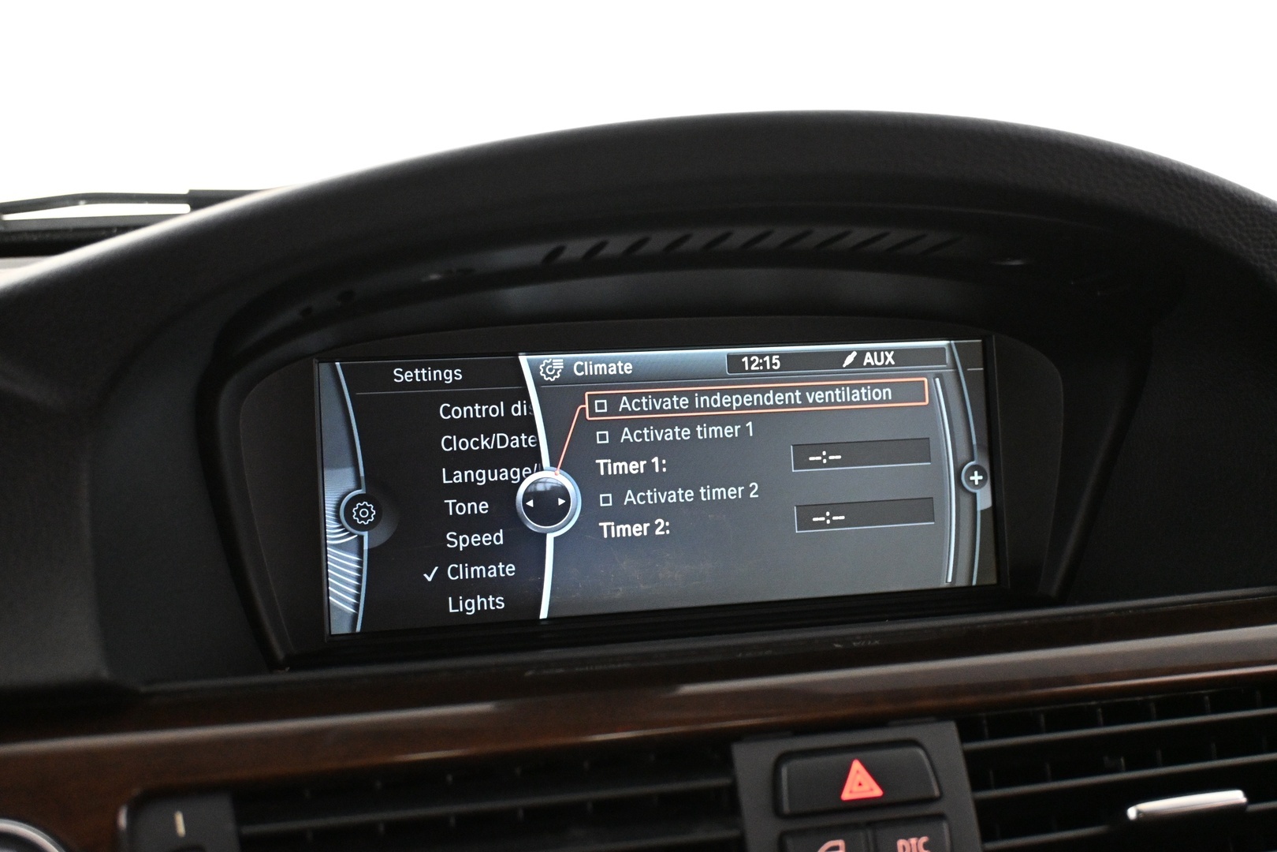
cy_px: 426
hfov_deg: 49.6
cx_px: 638
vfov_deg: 34.2
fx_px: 1383
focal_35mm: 39
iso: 4000
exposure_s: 1/30
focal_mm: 26
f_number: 4.5
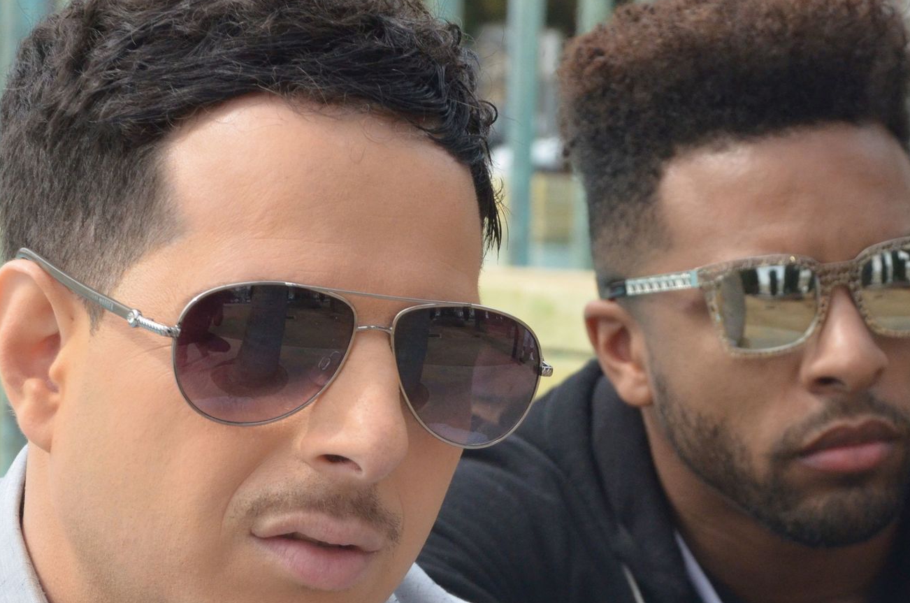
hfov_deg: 12.3
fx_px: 4214
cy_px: 481
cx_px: 670
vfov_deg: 8.2
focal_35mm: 167
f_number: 9
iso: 1250
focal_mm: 58
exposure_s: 1/1250
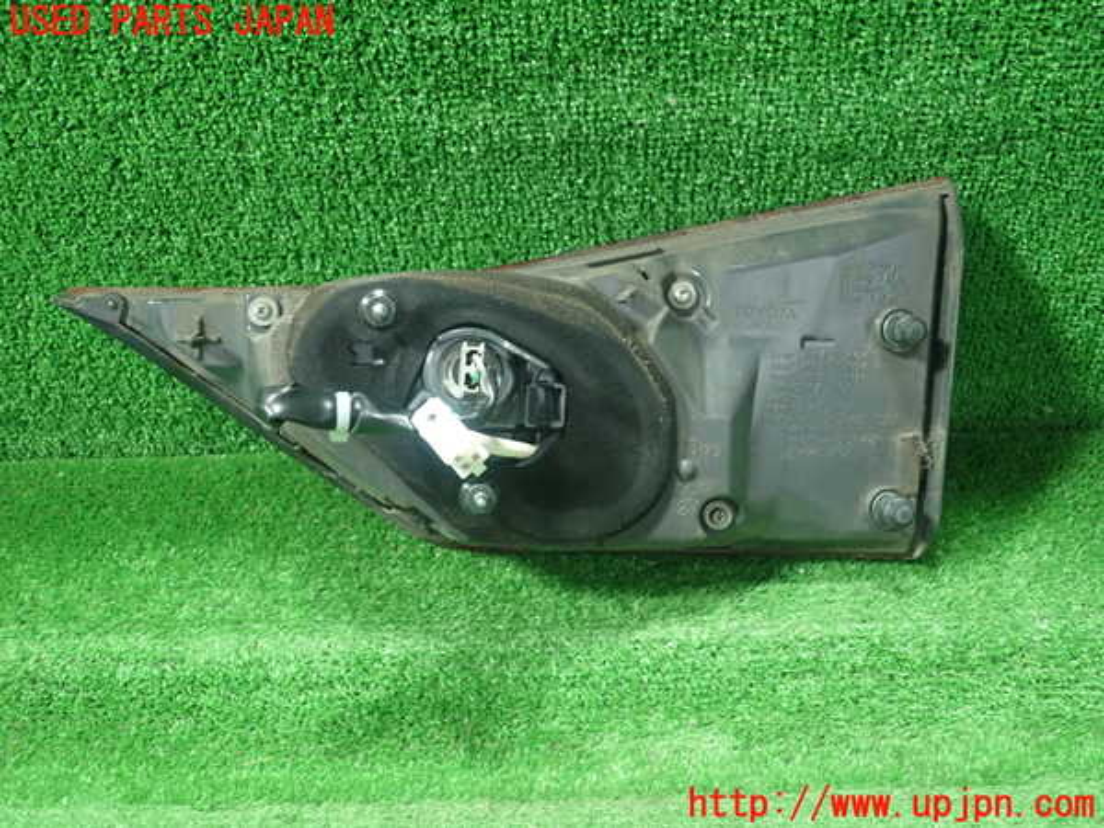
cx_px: 552
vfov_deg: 46.8
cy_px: 414
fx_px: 957
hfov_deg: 60.0
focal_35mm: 30
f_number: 2.3
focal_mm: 5.5
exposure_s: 1/100
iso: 800
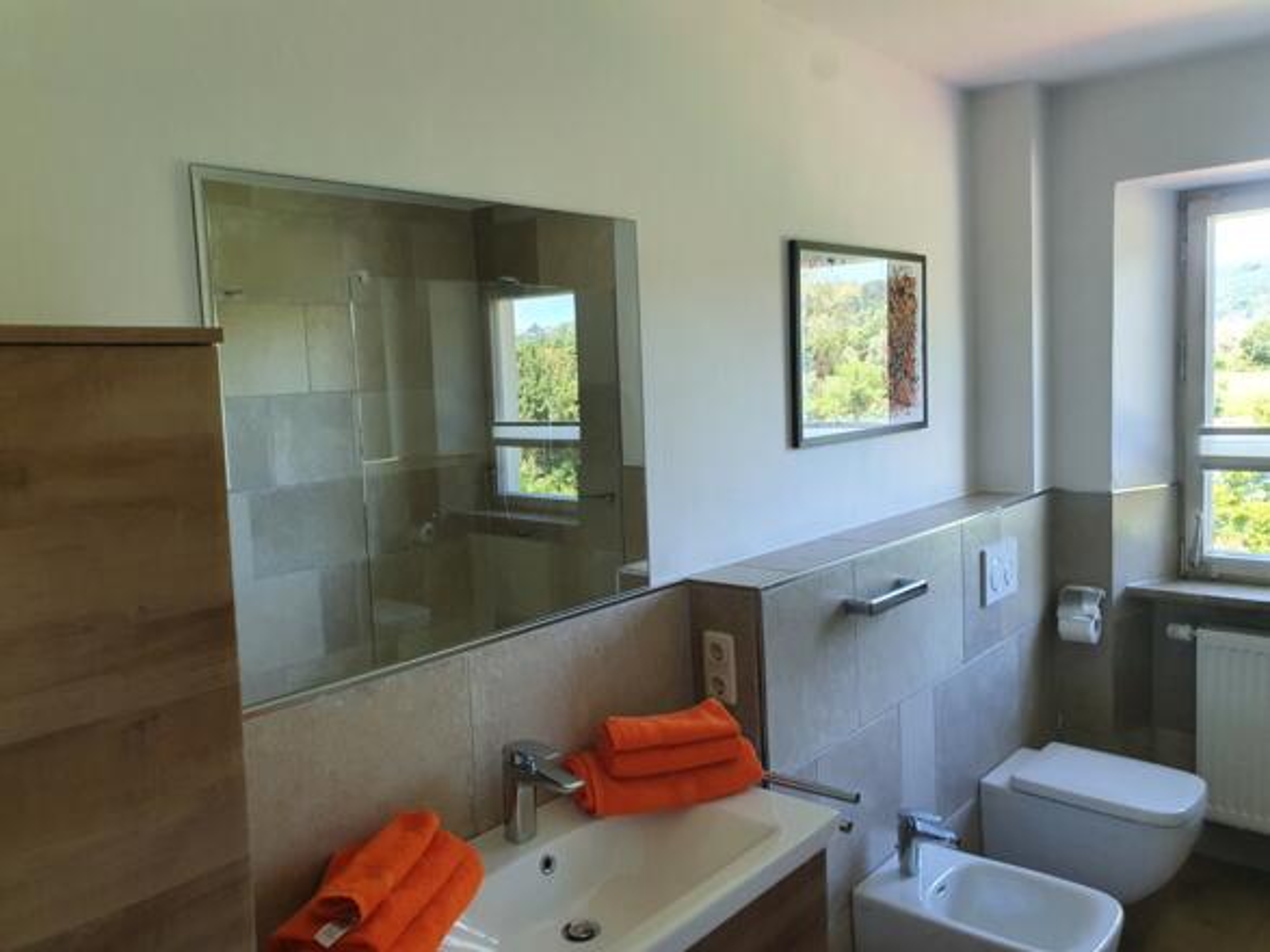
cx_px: 635
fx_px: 954
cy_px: 476
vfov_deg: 53.0
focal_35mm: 26
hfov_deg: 67.3
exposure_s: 1/100
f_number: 2.4
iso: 250
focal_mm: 4.32
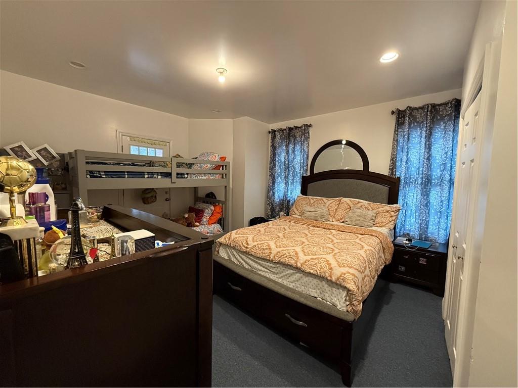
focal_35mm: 14
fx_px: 209
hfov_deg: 102.1
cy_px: 194
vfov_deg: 85.7
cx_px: 259
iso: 500
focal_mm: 2.22
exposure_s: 1/60
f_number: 2.2
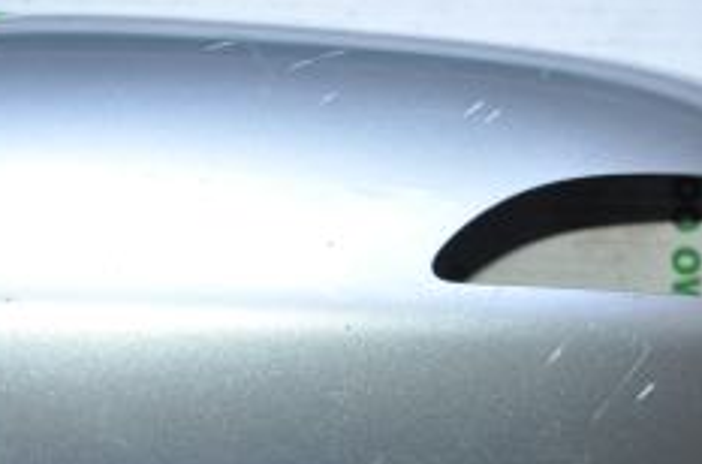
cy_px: 340
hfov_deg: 10.3
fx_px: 3889
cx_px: 325
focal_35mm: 200
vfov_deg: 6.8
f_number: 5.3
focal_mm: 62
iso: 800
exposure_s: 1/60
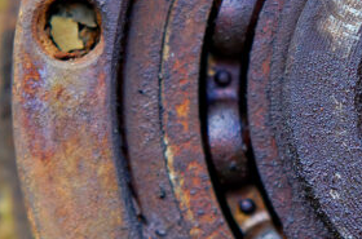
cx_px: 366
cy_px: 88
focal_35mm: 577
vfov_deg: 2.4
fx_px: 5784
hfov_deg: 3.6
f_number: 3.2
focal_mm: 105
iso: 100
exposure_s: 1/125
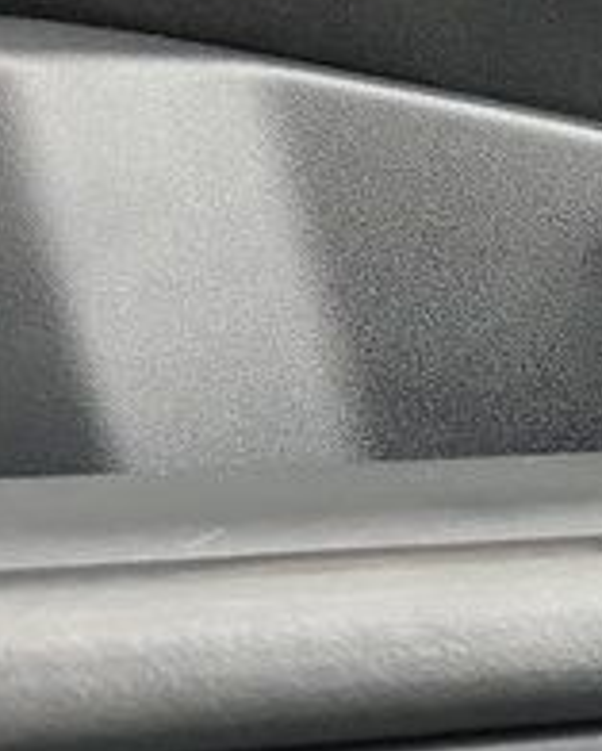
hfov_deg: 17.8
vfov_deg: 22.2
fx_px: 1847
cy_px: 23
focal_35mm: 83
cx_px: 690
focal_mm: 5.1
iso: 640
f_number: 1.6
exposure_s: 1/30
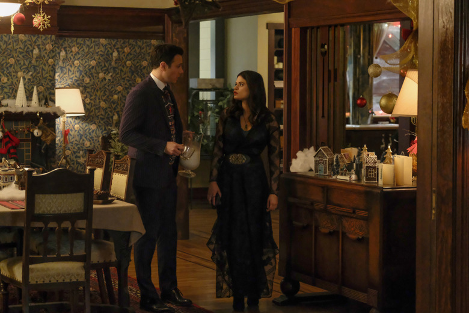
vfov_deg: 14.9
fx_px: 1198
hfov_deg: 22.1
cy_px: 156
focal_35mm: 92
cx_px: 234
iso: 12800
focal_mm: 61
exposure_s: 1/250
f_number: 2.8
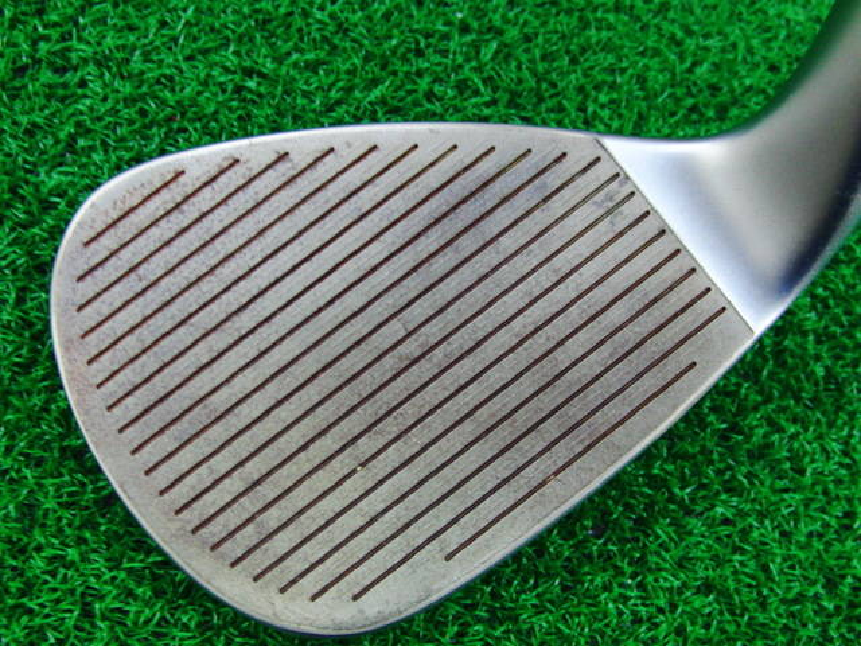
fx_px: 920
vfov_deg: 38.7
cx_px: 430
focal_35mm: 37
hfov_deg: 50.1
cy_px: 323
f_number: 3.6
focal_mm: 6.42
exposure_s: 1/30
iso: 400
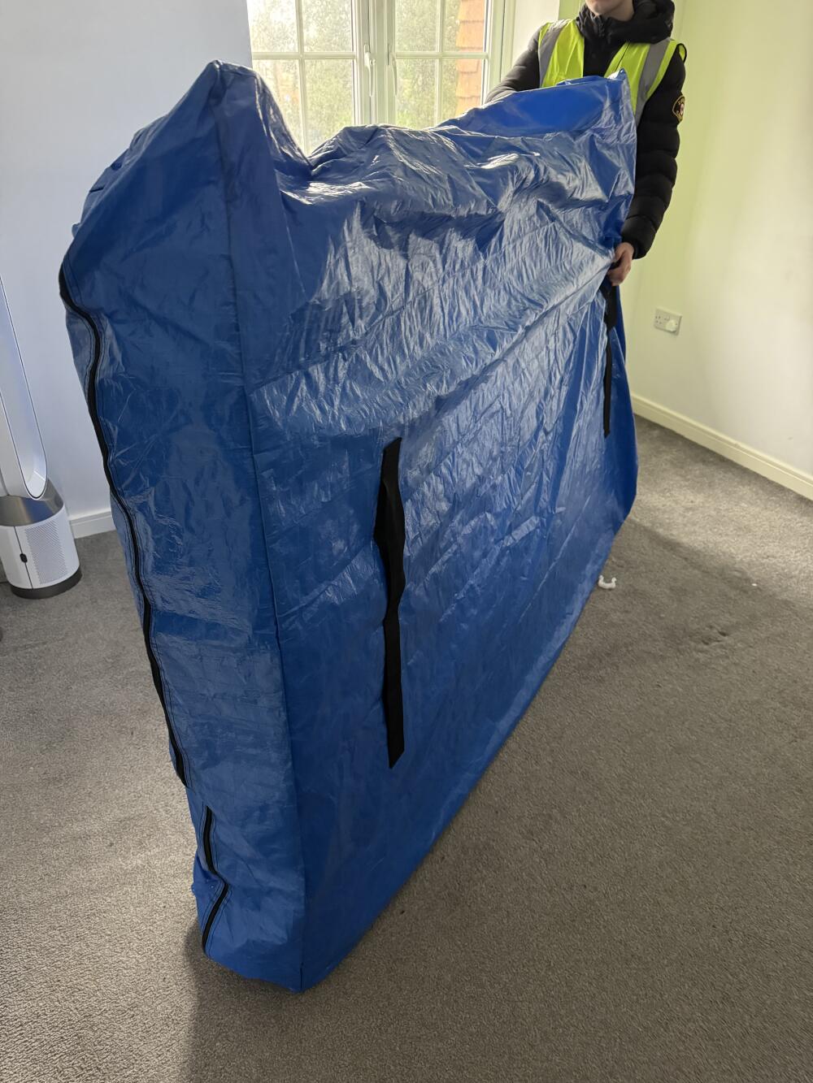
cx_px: 406
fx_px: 751
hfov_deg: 56.8
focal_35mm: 24
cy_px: 542
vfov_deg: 71.6
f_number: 1.78
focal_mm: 6.76
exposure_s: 1/38
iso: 1000
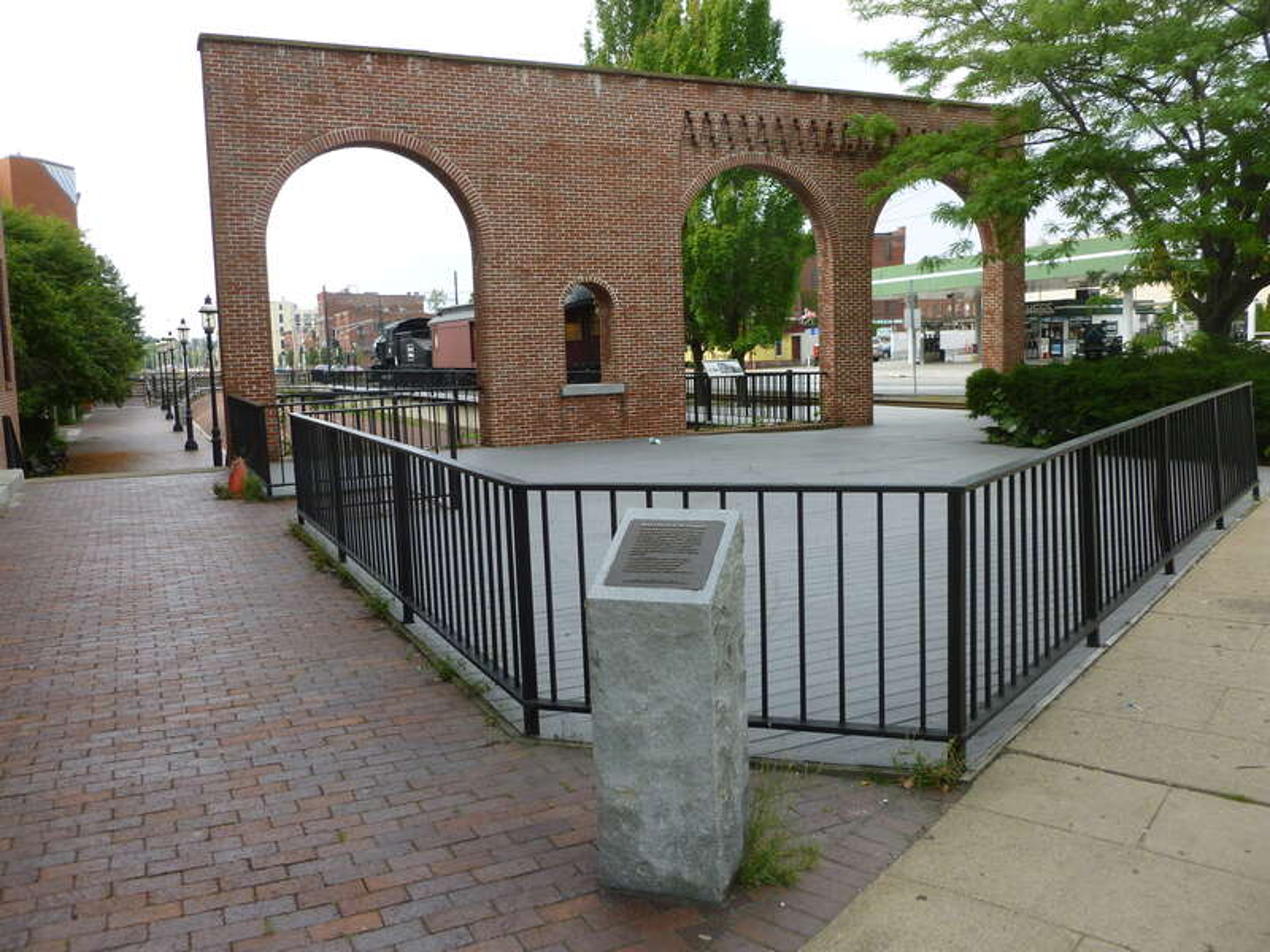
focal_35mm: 28
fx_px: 1027
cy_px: 476
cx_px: 635
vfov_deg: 49.7
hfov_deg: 63.4
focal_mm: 5
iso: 100
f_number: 3.3
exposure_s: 1/400
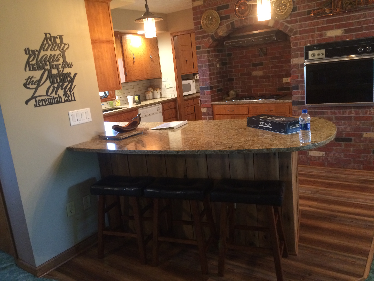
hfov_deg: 61.7
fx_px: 313
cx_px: 187
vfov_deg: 48.2
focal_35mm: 29
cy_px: 140
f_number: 2.2
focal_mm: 4.15
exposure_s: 1/24
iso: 320
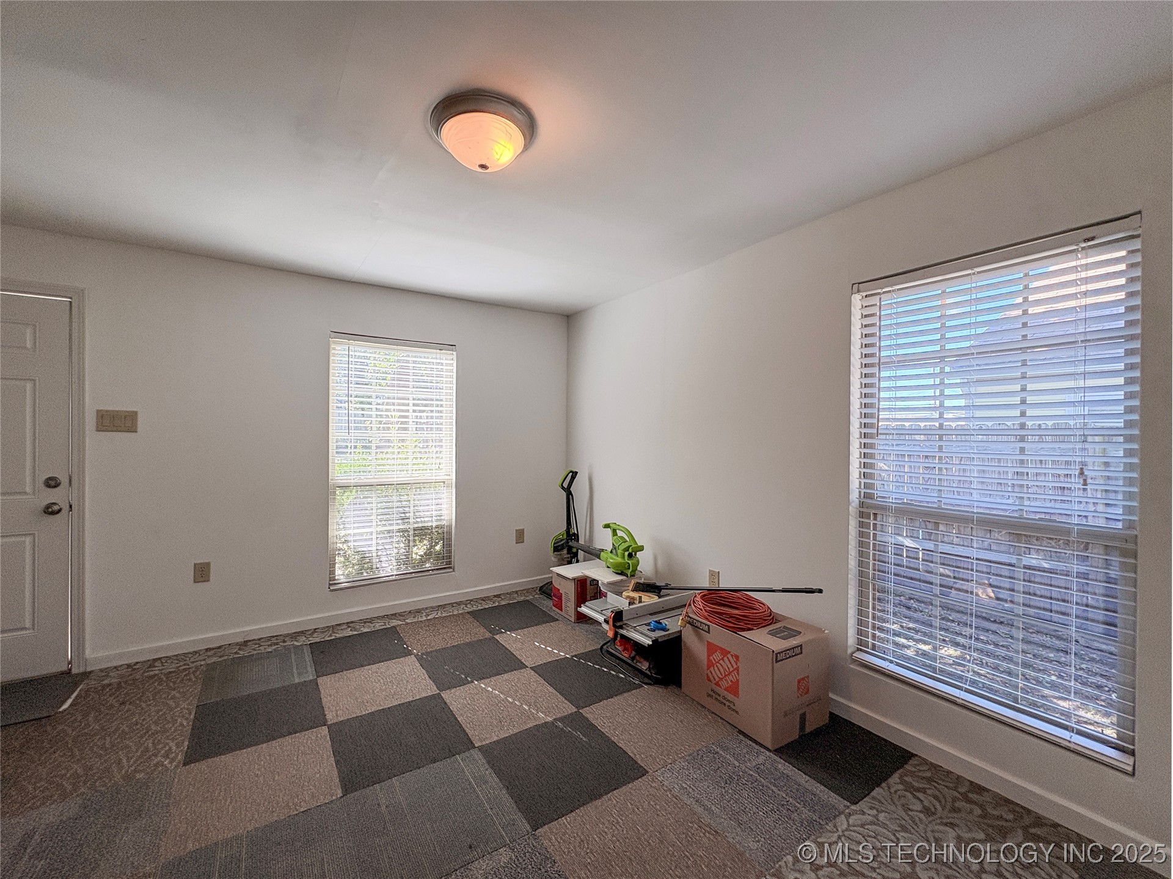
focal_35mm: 14
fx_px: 474
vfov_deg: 85.6
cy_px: 440
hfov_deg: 102.1
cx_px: 586
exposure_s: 1/120
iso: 100
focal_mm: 2.22
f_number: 2.2
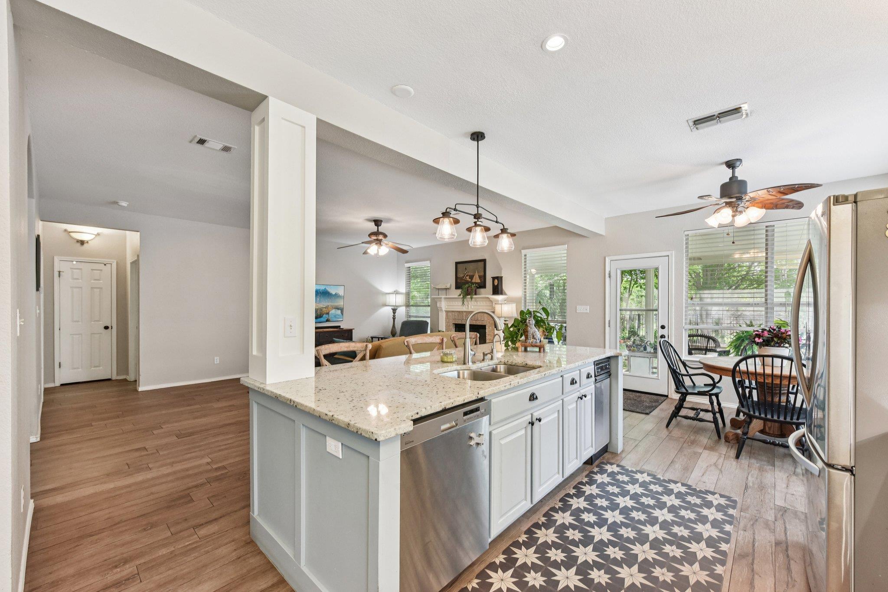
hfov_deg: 104.3
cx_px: 444
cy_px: 296
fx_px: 345
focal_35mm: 14
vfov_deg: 81.2
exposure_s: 1/15
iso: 560
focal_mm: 14
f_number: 8
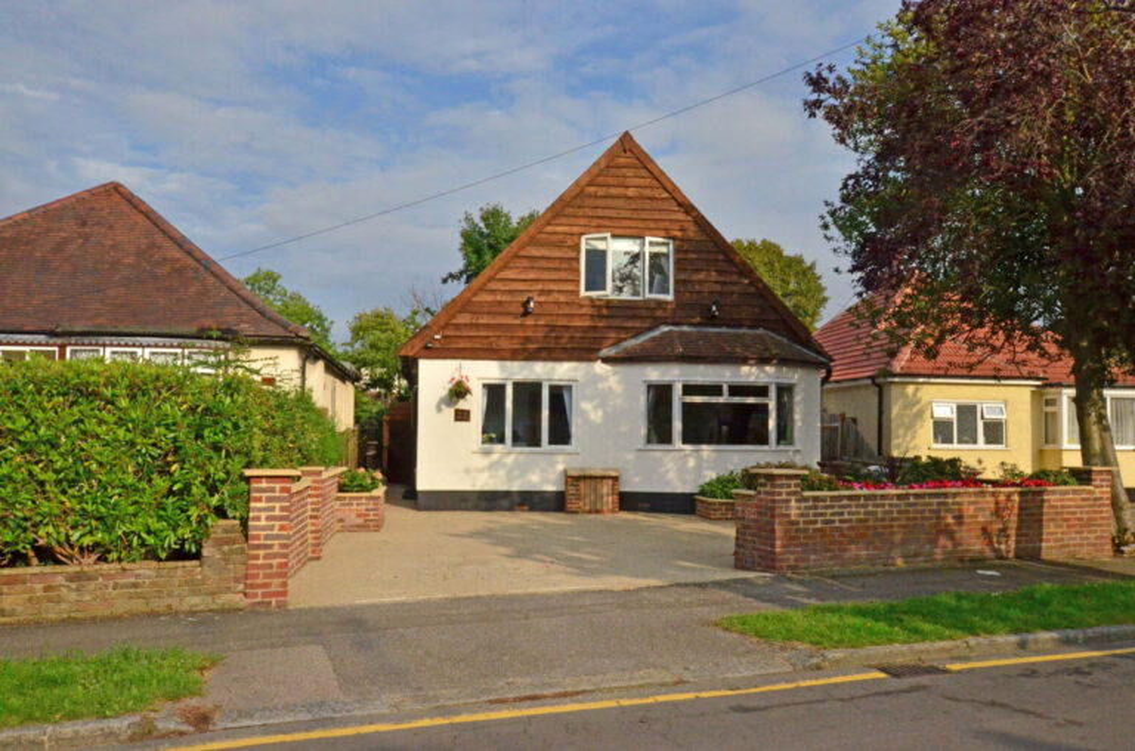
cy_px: 376
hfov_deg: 62.1
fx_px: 943
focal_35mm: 30
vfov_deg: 43.4
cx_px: 568
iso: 1600
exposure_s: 1/1250
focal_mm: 20
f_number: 18
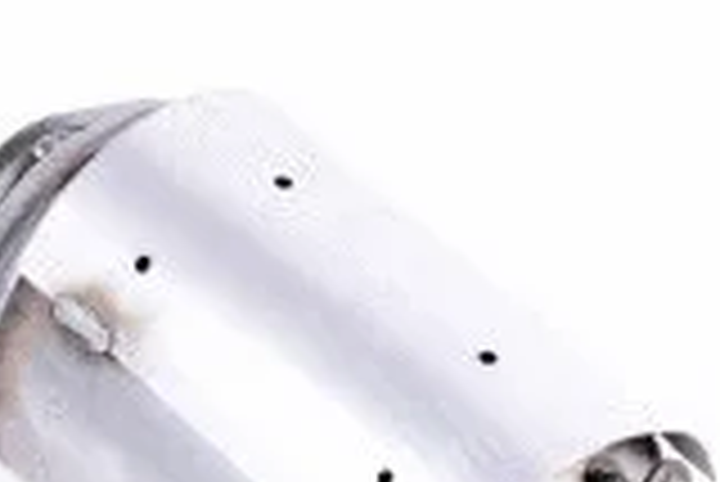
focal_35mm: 269
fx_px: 5385
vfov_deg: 5.1
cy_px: 831
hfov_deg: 7.6
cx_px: 621
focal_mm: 48
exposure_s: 1/60
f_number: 16
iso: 200
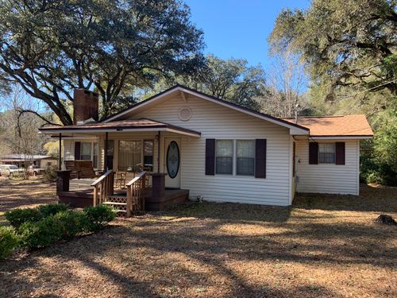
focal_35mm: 26
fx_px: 298
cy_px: 149
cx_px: 198
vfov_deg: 53.1
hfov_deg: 67.3
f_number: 1.8
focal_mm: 4.25
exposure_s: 1/245
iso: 25
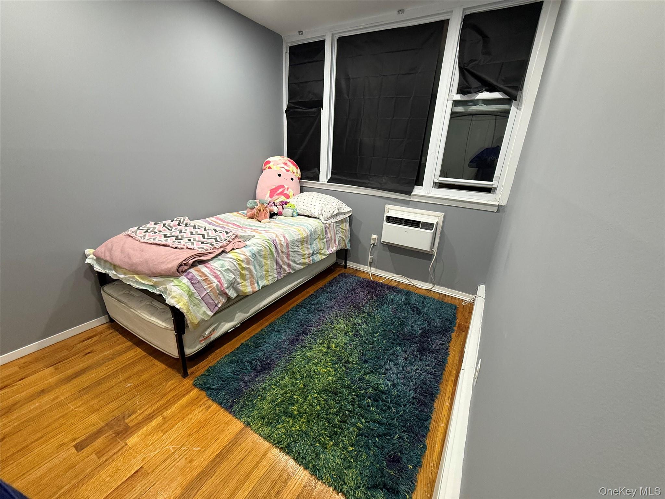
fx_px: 269
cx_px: 332
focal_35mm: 14
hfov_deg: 102.1
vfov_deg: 85.7
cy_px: 250
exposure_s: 1/60
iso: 320
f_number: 2.2
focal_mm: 2.22
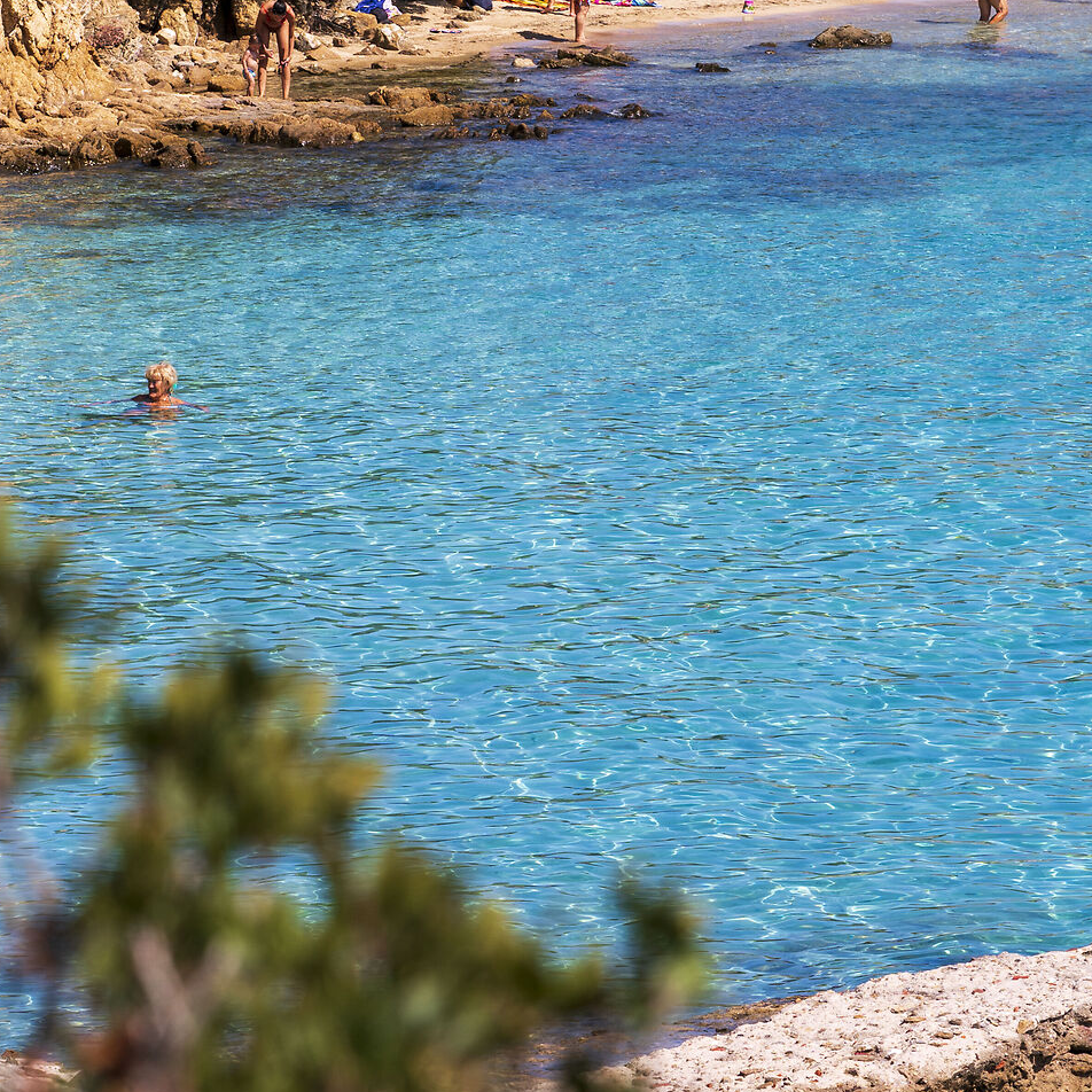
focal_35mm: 225
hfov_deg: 7.8
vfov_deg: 7.8
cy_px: 529
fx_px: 8030
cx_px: 185
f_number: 8
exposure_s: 1/400
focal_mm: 105
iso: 100
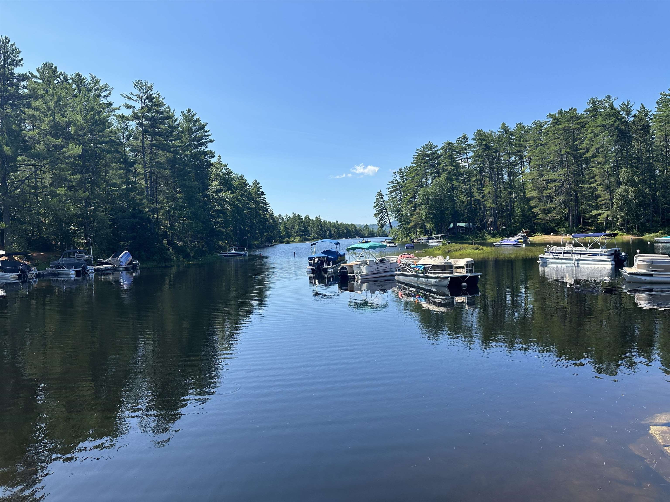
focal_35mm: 24
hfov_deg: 71.6
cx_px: 335
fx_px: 465
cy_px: 251
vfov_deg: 56.8
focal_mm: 6.86
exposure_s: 1/3058
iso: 80
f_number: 1.78
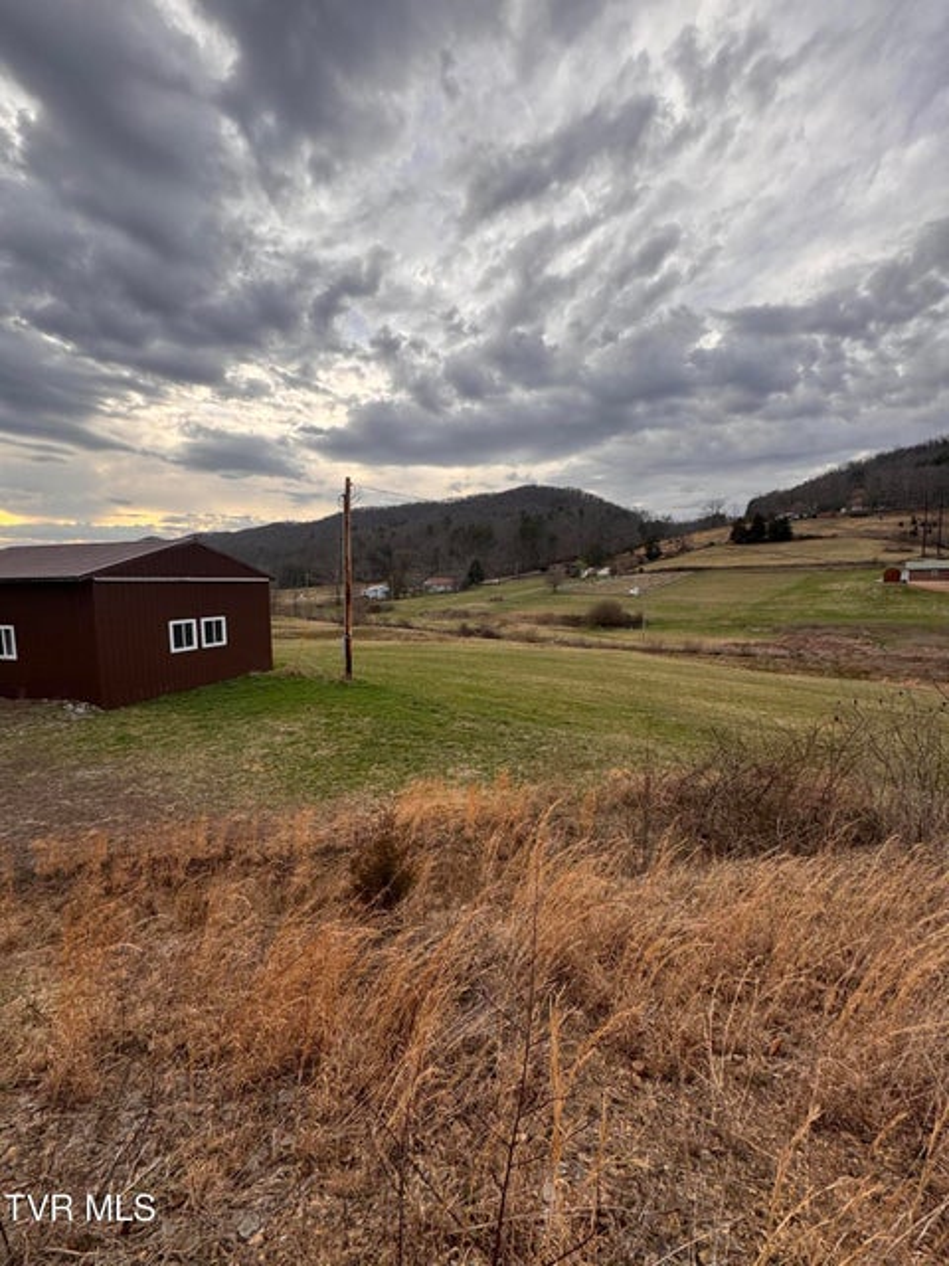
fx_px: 512
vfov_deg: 102.1
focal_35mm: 14
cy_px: 633
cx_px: 474
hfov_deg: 85.7
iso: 40
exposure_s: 1/290
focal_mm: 2.22
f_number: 2.2
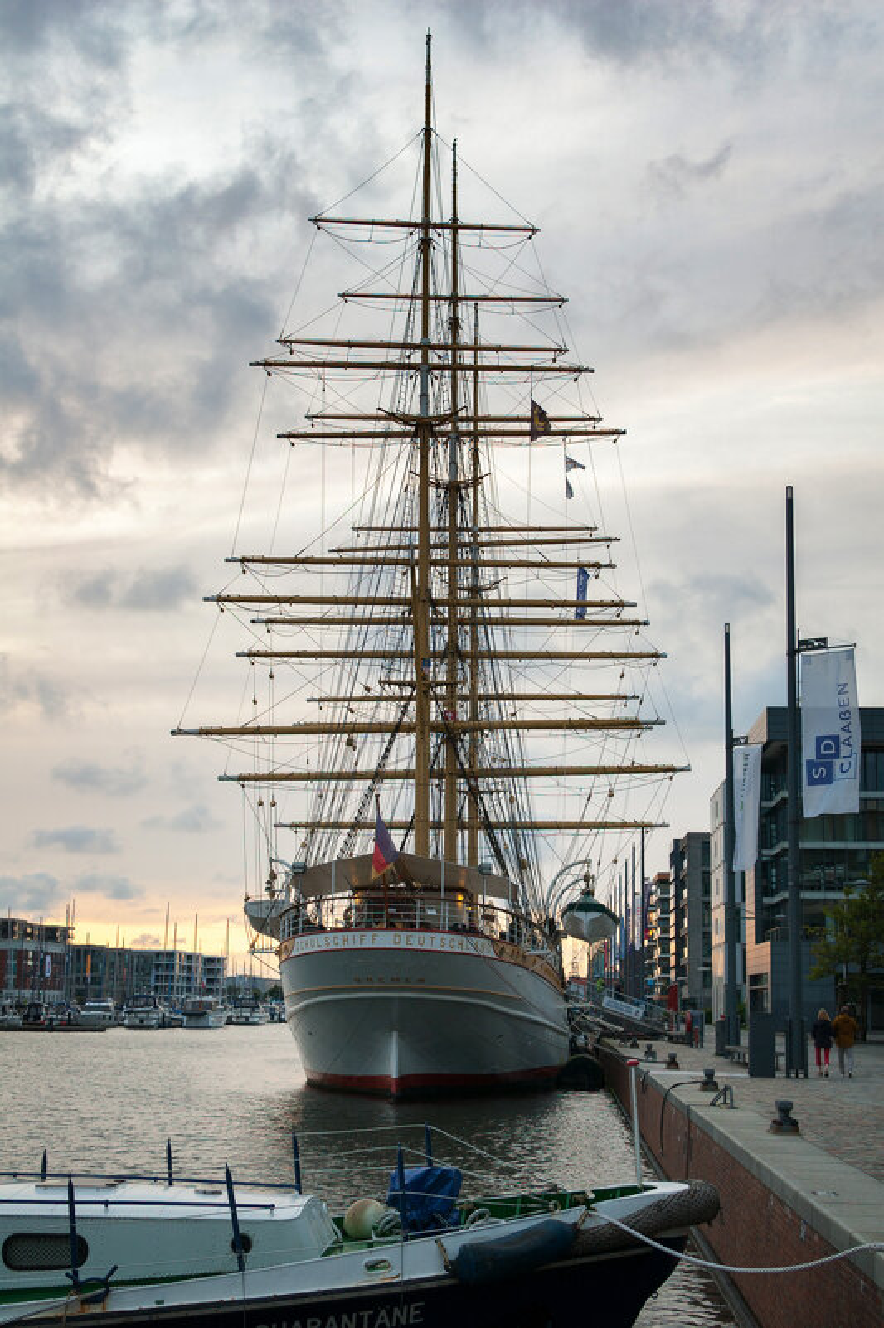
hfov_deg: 25.7
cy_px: 664
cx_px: 442
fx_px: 1936
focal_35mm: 52
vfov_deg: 37.9
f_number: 5
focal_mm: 35
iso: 200
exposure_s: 1/125
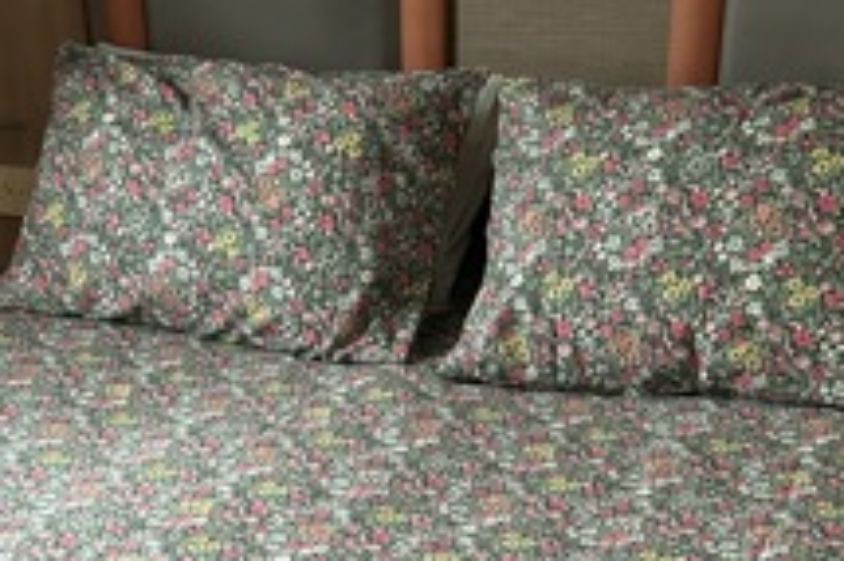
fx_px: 1546
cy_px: 747
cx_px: 357
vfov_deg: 18.9
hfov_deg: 30.5
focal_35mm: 66
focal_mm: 5.7
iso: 500
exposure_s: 1/41
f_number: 1.5
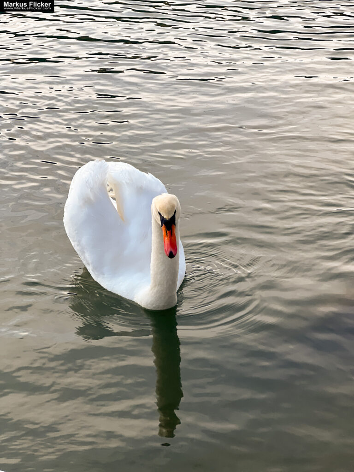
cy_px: 236
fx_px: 1050
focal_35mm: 77
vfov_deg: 25.3
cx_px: 177
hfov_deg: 19.1
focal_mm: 9
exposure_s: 1/120
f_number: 2.8
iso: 32
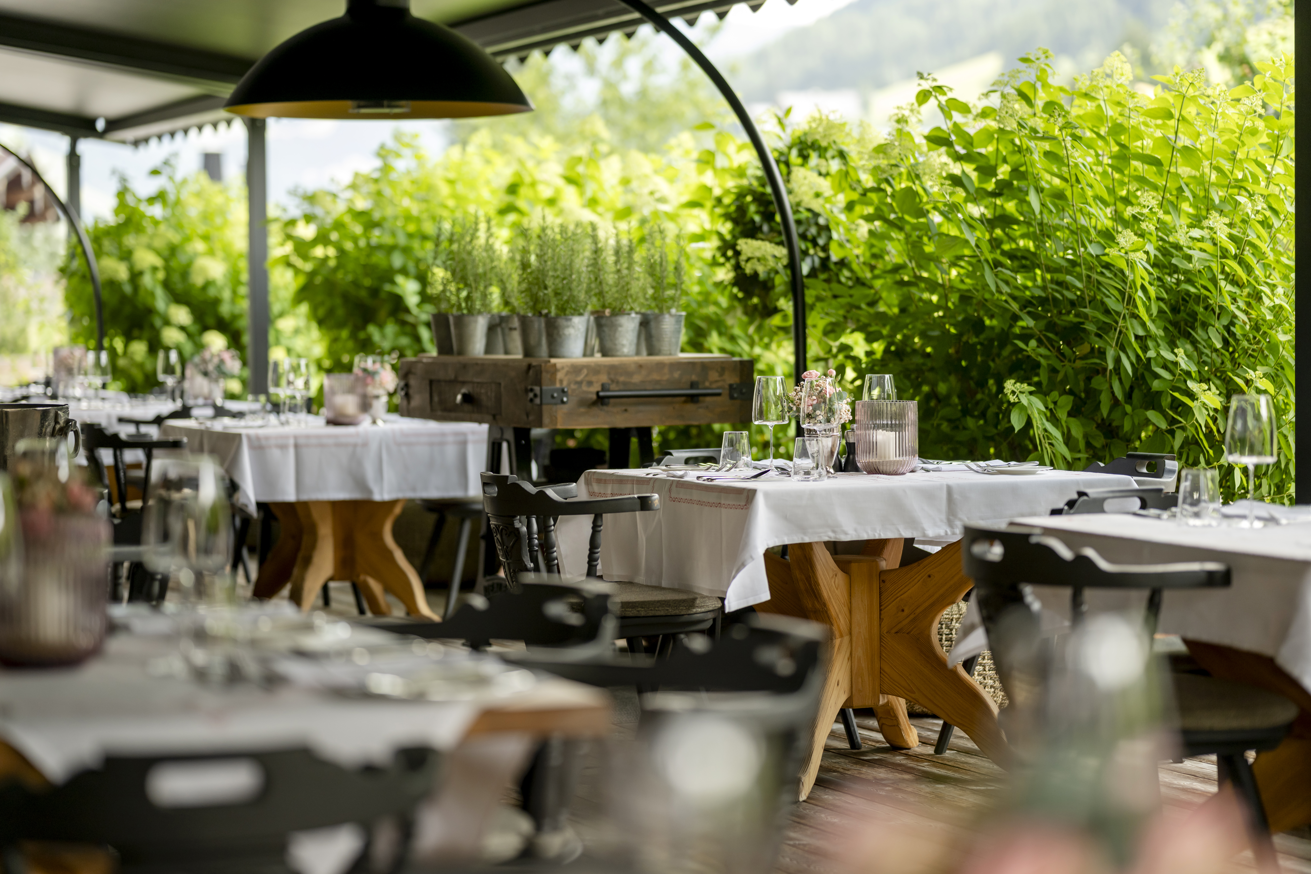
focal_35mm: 85
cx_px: 656
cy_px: 437
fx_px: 3095
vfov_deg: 16.1
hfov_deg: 23.9
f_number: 1.8
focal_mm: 85
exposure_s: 1/640
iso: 250
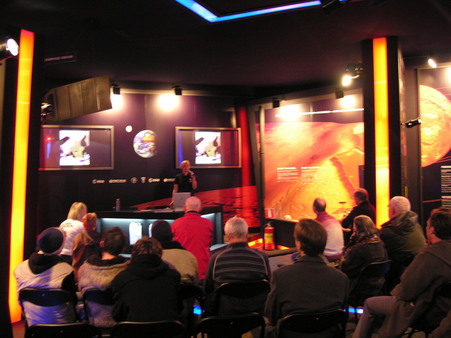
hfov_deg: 50.1
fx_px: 482
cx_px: 226
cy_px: 169
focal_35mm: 37
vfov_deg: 38.7
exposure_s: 1/3.8
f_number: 3.1
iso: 112
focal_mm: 9.3
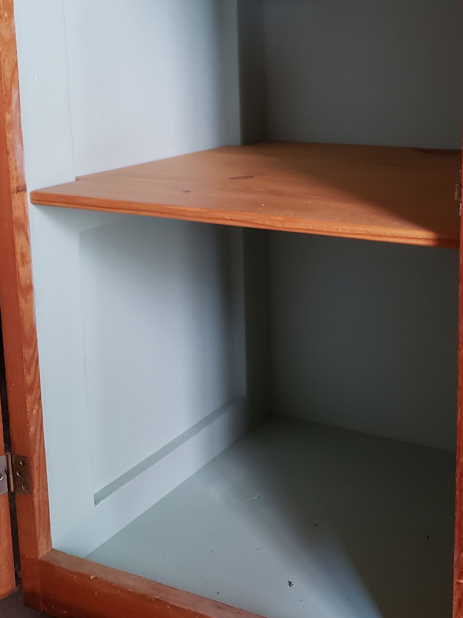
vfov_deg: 39.3
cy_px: 222
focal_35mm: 48
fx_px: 856
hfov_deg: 30.0
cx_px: 313
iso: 250
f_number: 1.5
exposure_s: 1/12
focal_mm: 4.3
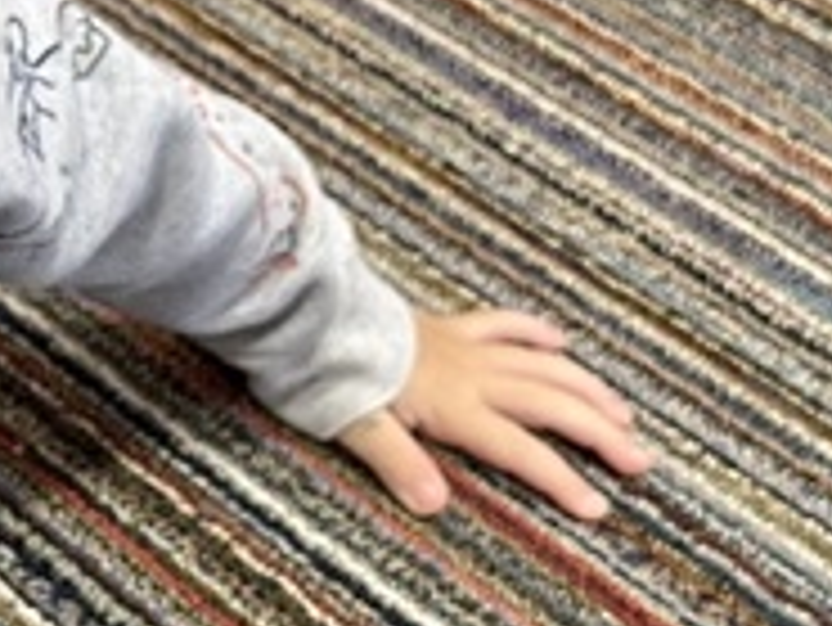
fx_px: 3199
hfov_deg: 14.0
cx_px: -351
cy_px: 81
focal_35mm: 133
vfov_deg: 11.1
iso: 250
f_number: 1.78
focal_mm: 6.86
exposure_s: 1/85
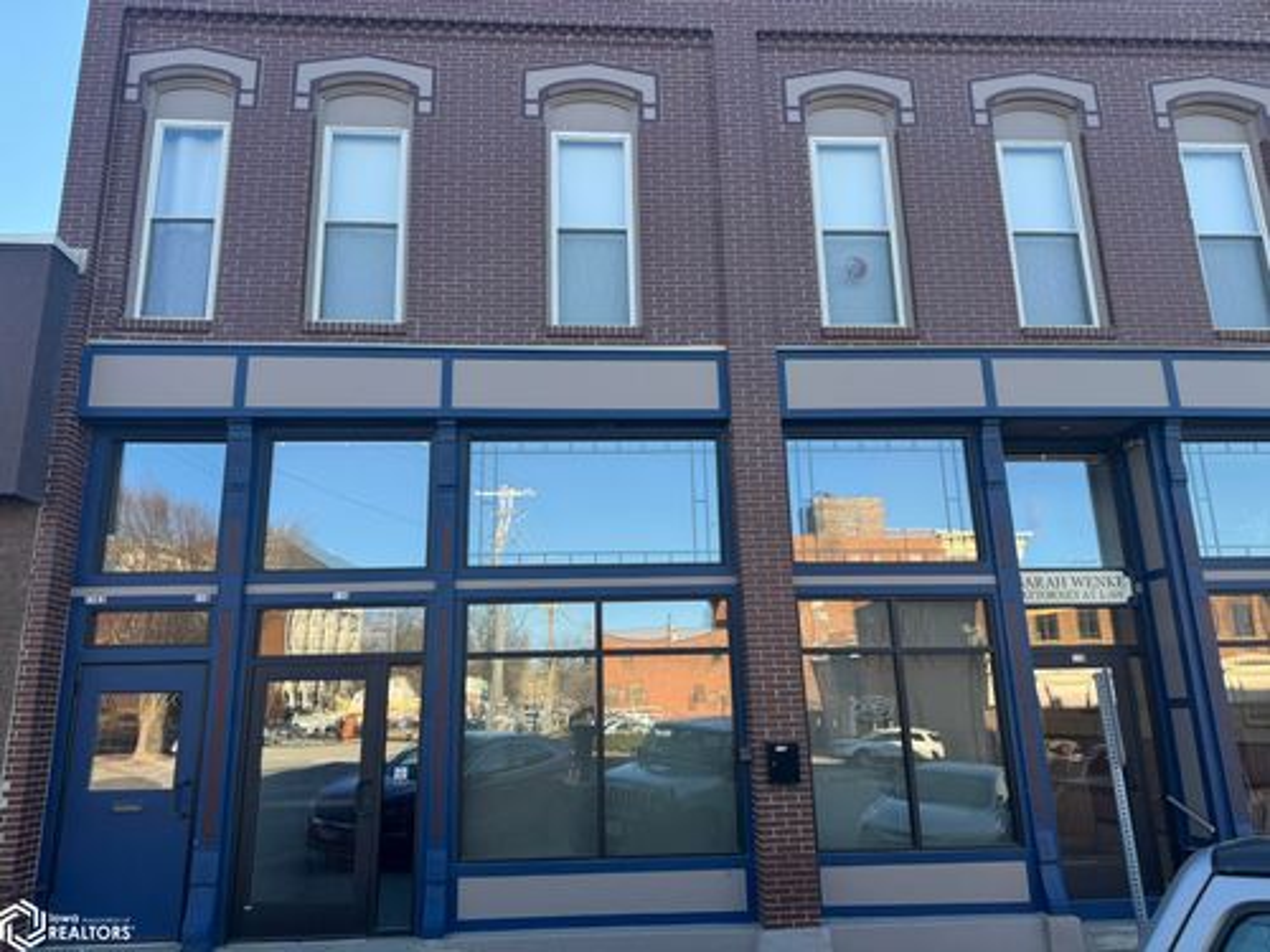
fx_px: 881
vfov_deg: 56.8
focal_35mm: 24
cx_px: 635
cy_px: 476
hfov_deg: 71.6
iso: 80
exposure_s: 1/773
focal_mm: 6.76
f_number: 1.78
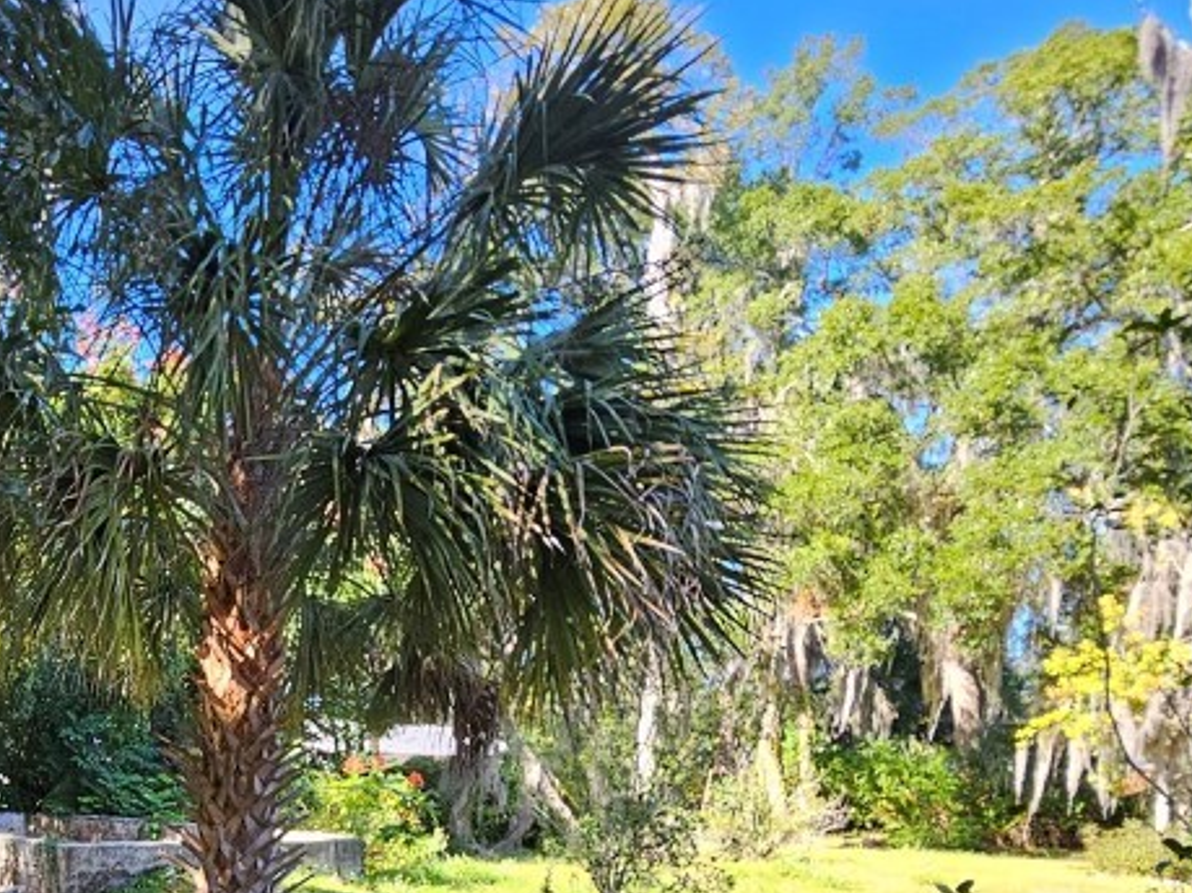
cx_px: 192
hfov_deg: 55.9
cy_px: 776
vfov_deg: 44.6
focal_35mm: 29
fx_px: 998
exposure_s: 1/273
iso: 64
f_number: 2.2
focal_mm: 2.2
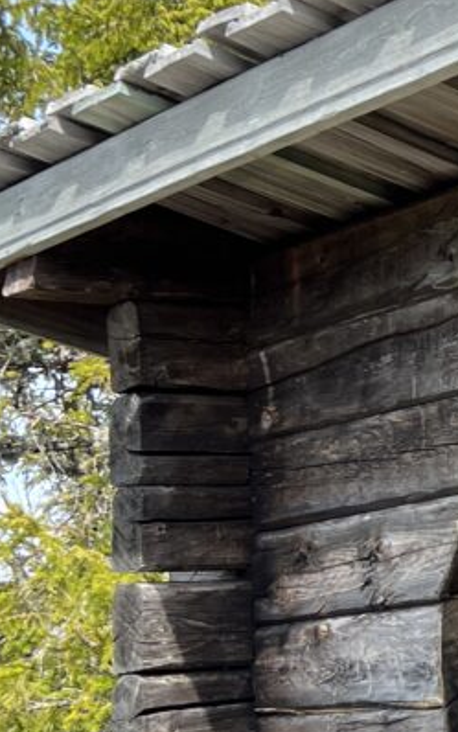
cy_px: 387
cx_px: 960
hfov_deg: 11.0
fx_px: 2135
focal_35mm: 107
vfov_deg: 19.5
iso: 50
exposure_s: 1/1029
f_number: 1.5
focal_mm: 5.7
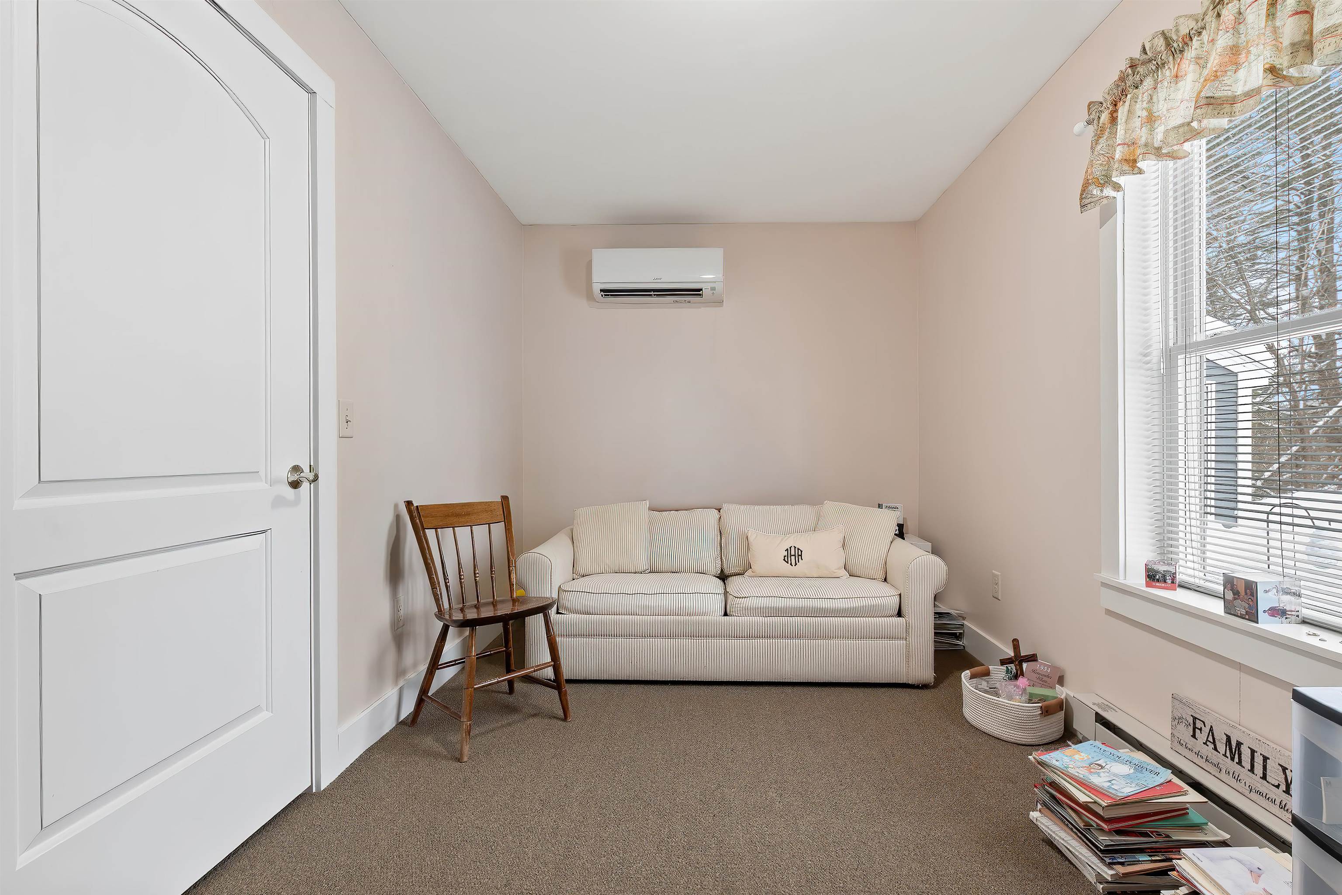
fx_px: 559
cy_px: 448
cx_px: 671
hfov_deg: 100.4
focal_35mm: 15
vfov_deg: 77.3
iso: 500
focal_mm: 10
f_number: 9
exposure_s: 1/10
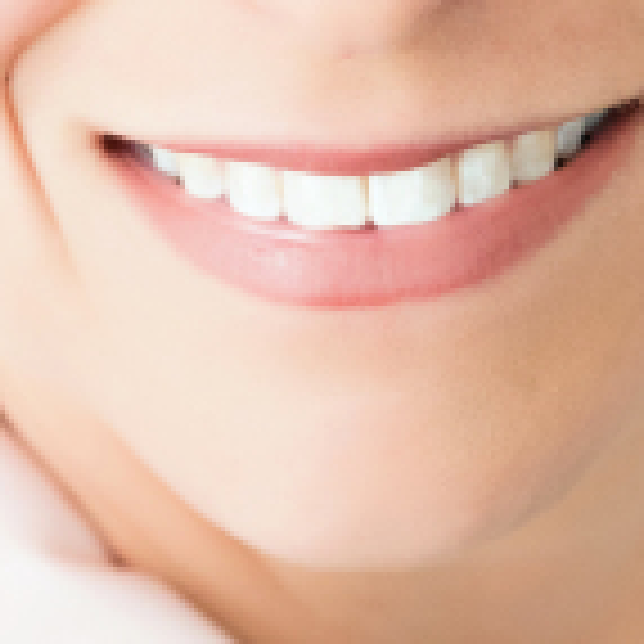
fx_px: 7430
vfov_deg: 5.0
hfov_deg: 5.0
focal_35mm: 353
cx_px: 293
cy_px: 603
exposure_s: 1/125
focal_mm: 62
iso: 1000
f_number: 4.5
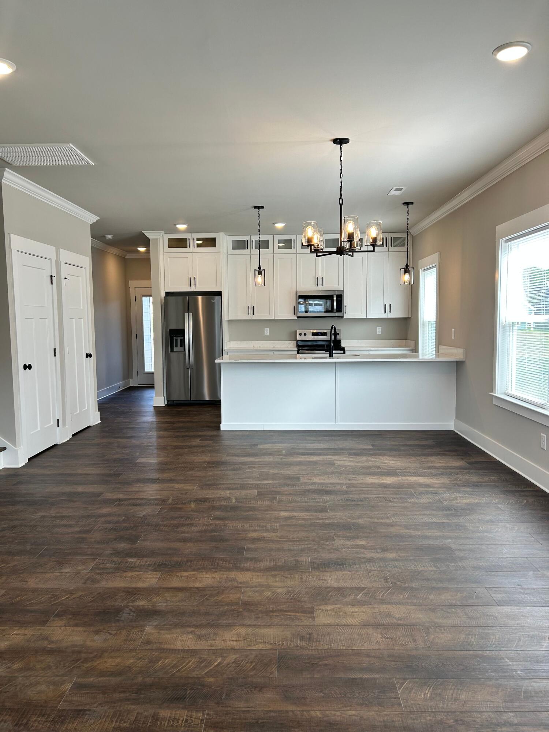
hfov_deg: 53.1
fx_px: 550
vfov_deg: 67.3
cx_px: 274
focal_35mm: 26
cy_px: 366
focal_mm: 5.7
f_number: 1.5
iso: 50
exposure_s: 1/120
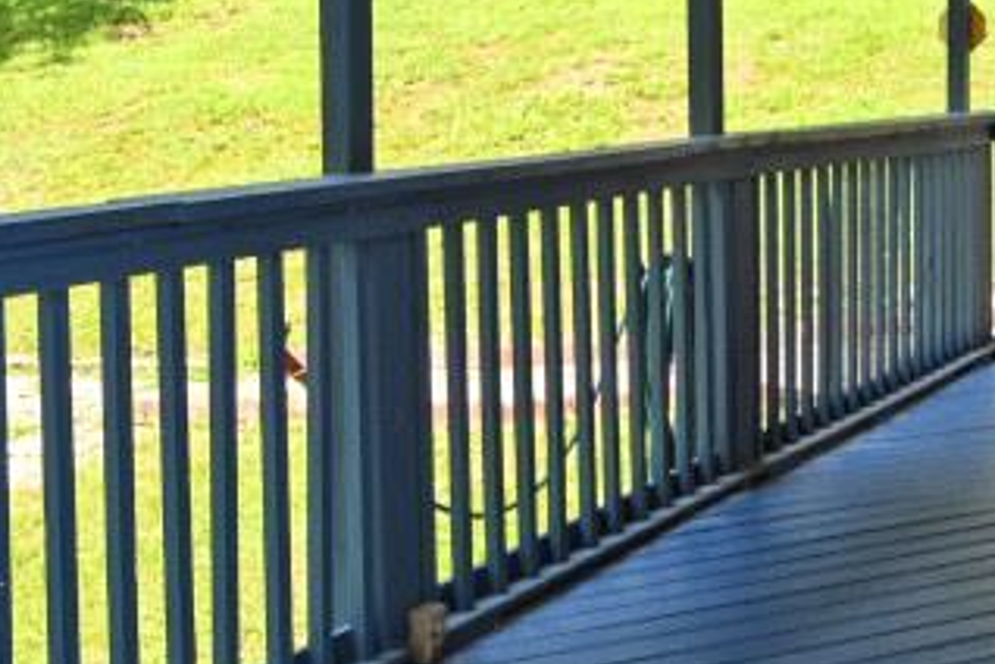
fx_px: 1824
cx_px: 889
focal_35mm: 66
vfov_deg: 20.1
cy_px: 44
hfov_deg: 29.3
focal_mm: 14
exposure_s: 1/250
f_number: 5.6
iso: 200
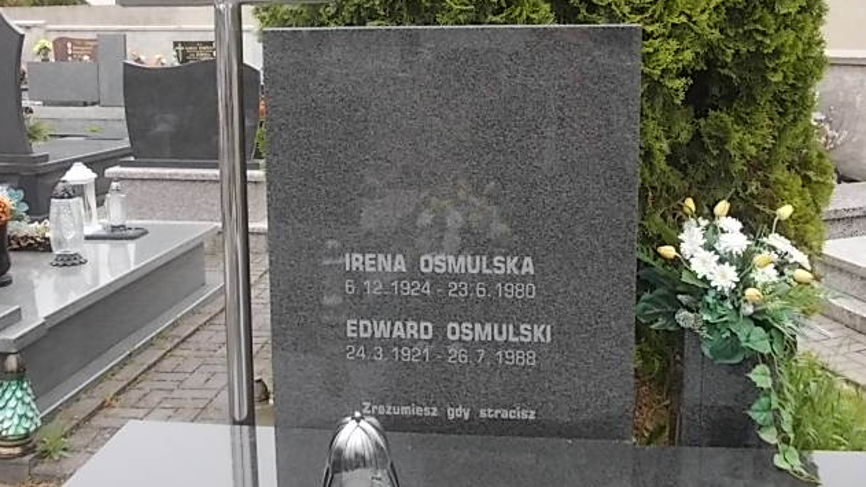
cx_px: 435
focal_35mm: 42
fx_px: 964
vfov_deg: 28.2
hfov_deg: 48.4
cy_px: 162
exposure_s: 1/100
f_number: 3.1
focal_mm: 5.3
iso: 80
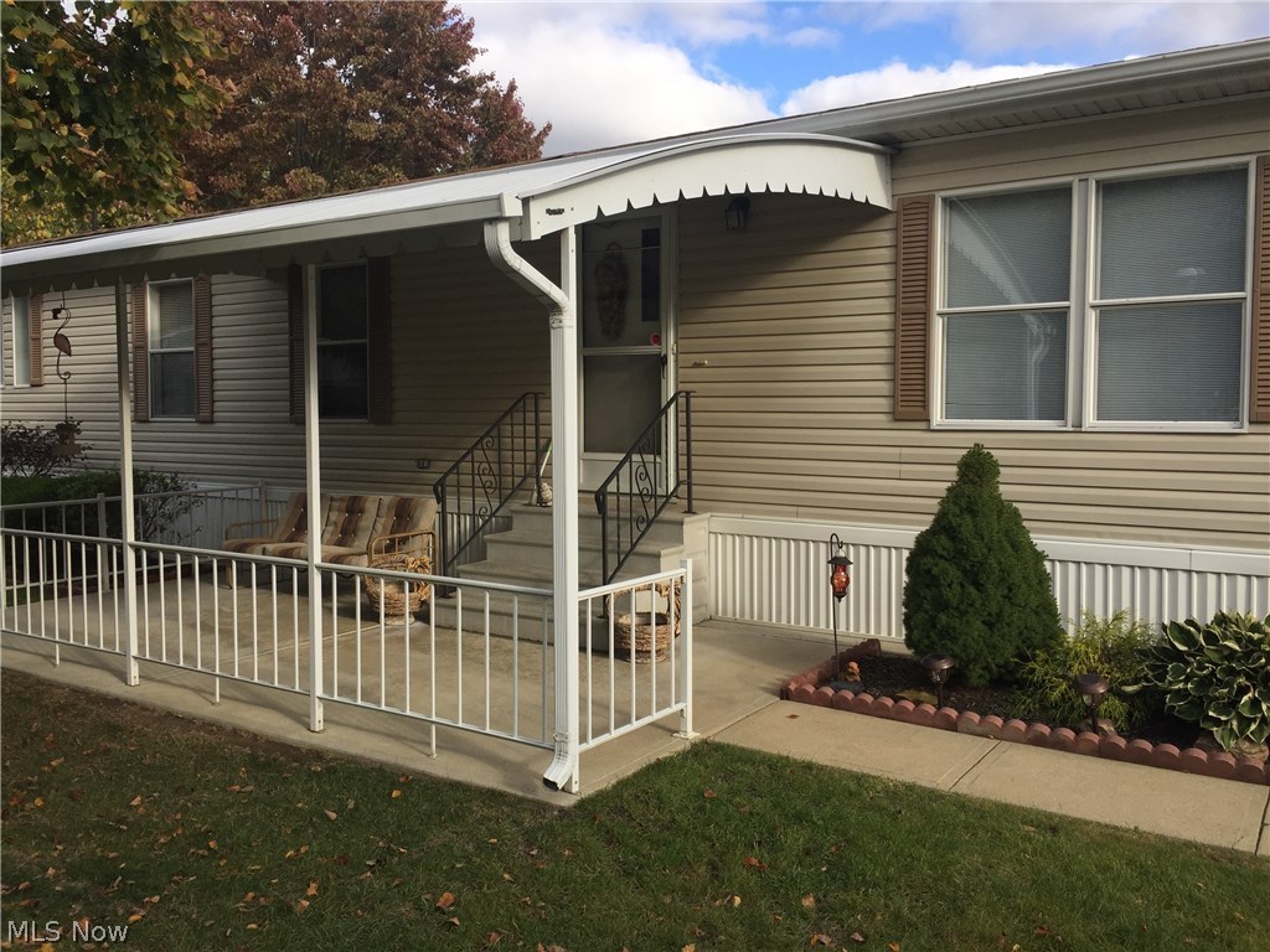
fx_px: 1064
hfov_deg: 61.7
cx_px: 635
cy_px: 476
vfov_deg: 48.2
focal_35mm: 29
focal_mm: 4.15
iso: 32
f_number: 2.2
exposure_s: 1/898
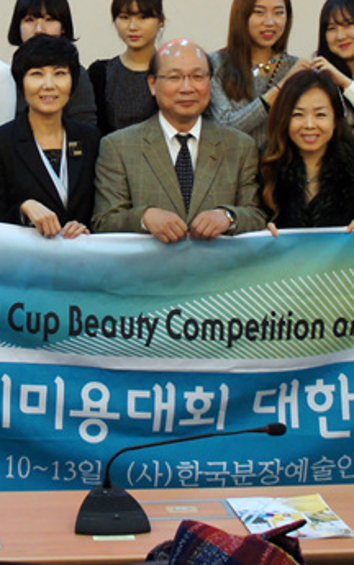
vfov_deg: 17.9
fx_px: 1773
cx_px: 77
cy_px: 73
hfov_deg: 11.4
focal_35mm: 115
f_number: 4
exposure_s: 1/30
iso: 640
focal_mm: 20
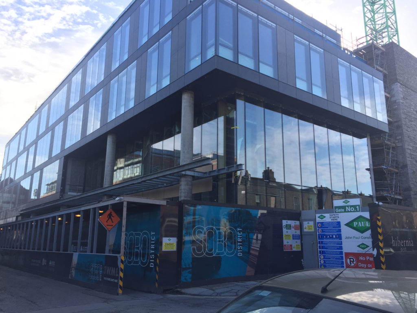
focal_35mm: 29
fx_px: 349
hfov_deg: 61.7
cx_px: 208
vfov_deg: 48.2
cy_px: 156
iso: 32
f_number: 2.2
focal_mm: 4.15
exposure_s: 1/534
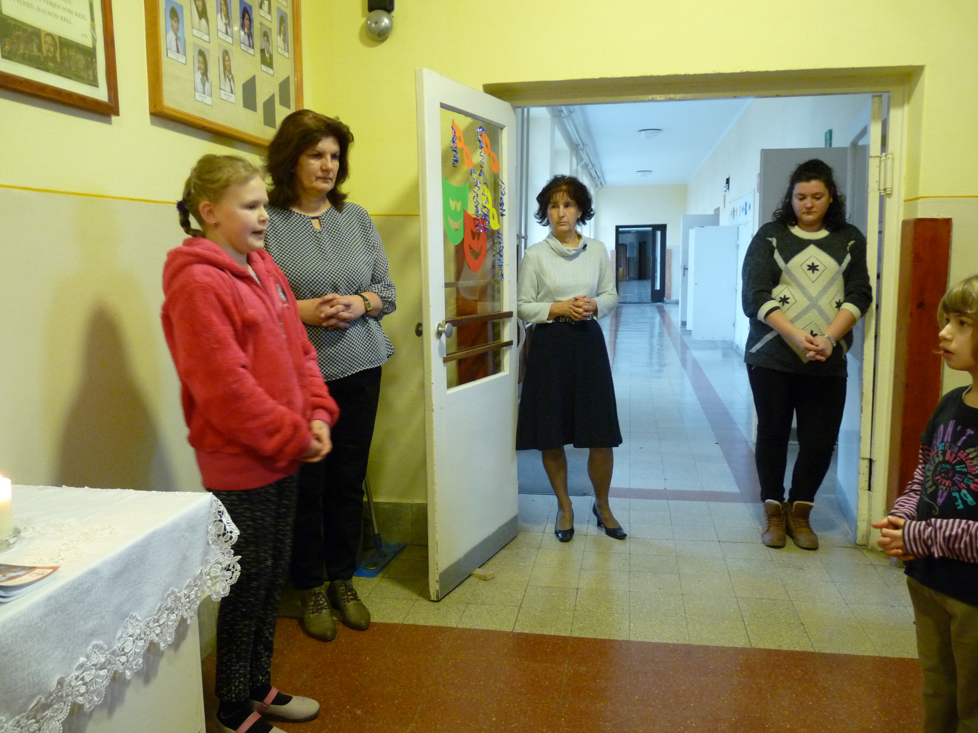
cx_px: 489
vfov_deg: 51.4
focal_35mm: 27
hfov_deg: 65.3
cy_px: 366
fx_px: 763
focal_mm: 4.8
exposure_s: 1/8
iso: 400
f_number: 2.8
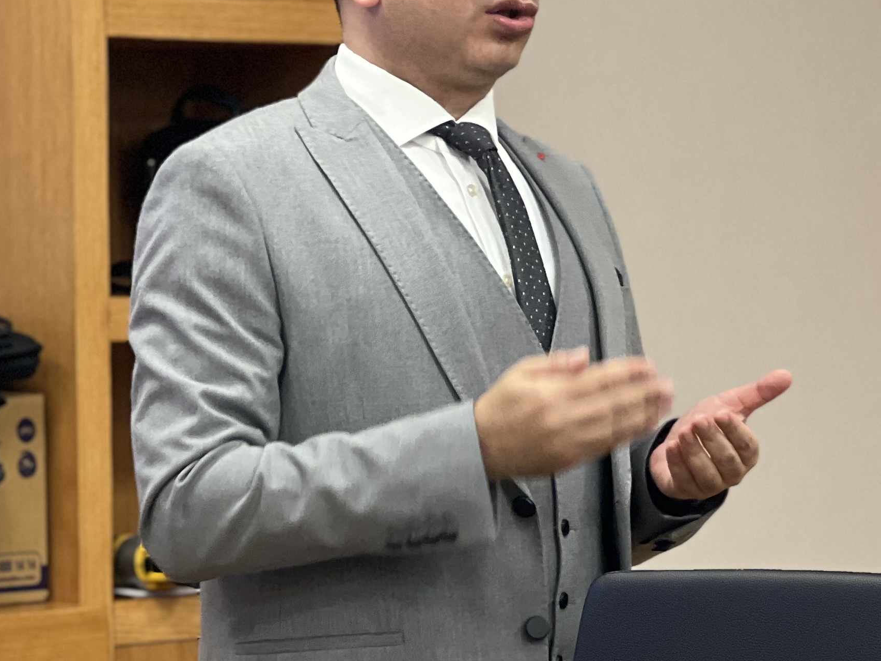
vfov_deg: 8.2
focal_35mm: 182
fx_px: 4631
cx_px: 501
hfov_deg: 10.9
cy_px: 435
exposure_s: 1/40
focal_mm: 9
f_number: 2.8
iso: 160
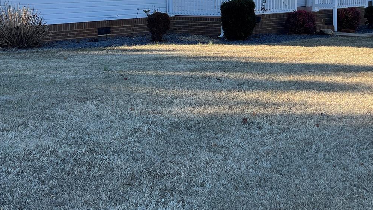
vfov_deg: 20.3
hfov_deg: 36.0
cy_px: 21
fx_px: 574
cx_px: 182
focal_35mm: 58
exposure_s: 1/1361
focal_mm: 5.7
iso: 50
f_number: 1.5
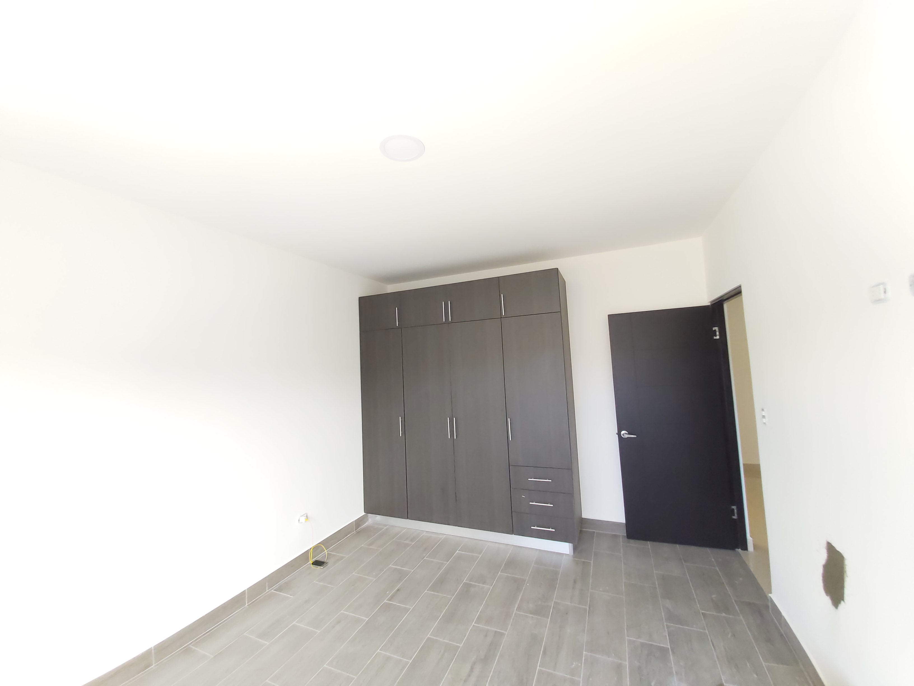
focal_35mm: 12
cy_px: 343
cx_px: 457
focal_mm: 1.42
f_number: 2.2
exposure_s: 1/60
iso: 100
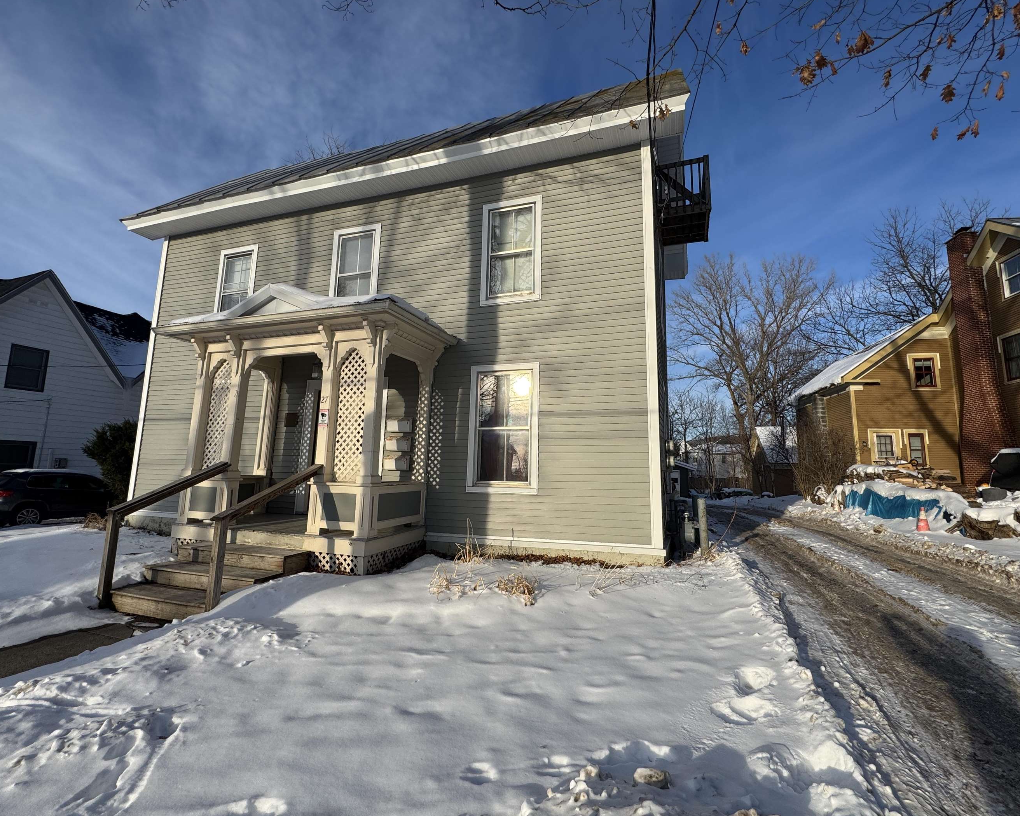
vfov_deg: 80.4
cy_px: 400
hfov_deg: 93.1
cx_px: 513
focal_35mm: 16
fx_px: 483
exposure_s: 1/2342
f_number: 2.2
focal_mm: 2.22
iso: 50
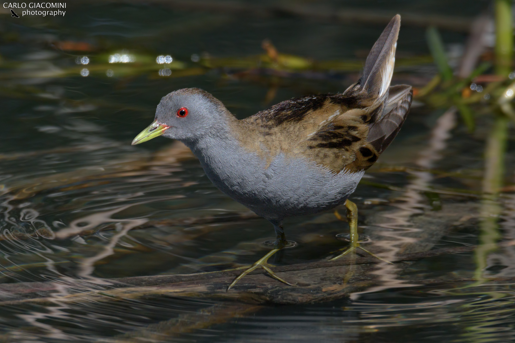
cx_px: 268
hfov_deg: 3.3
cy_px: 178
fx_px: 8940
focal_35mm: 625
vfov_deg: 2.2
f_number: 9
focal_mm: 600
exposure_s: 1/3200
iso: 1600
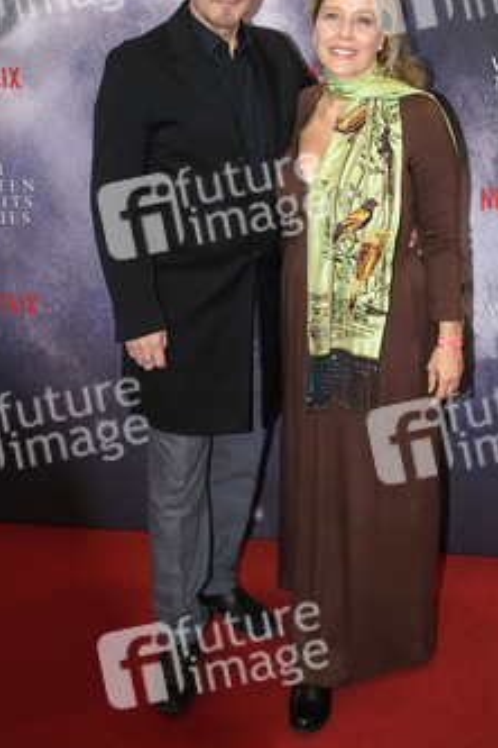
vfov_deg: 41.0
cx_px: 278
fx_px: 996
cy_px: 319
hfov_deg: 28.1
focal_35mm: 48
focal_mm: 40
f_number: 5.6
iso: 640
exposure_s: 1/200
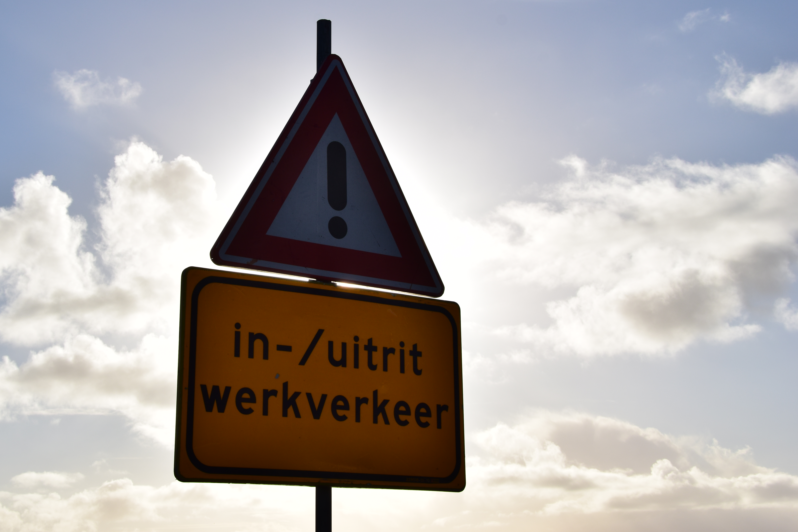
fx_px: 1285
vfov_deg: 23.4
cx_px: 334
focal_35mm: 58
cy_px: 221
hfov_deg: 34.4
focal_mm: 32
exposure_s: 1/800
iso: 200
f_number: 13
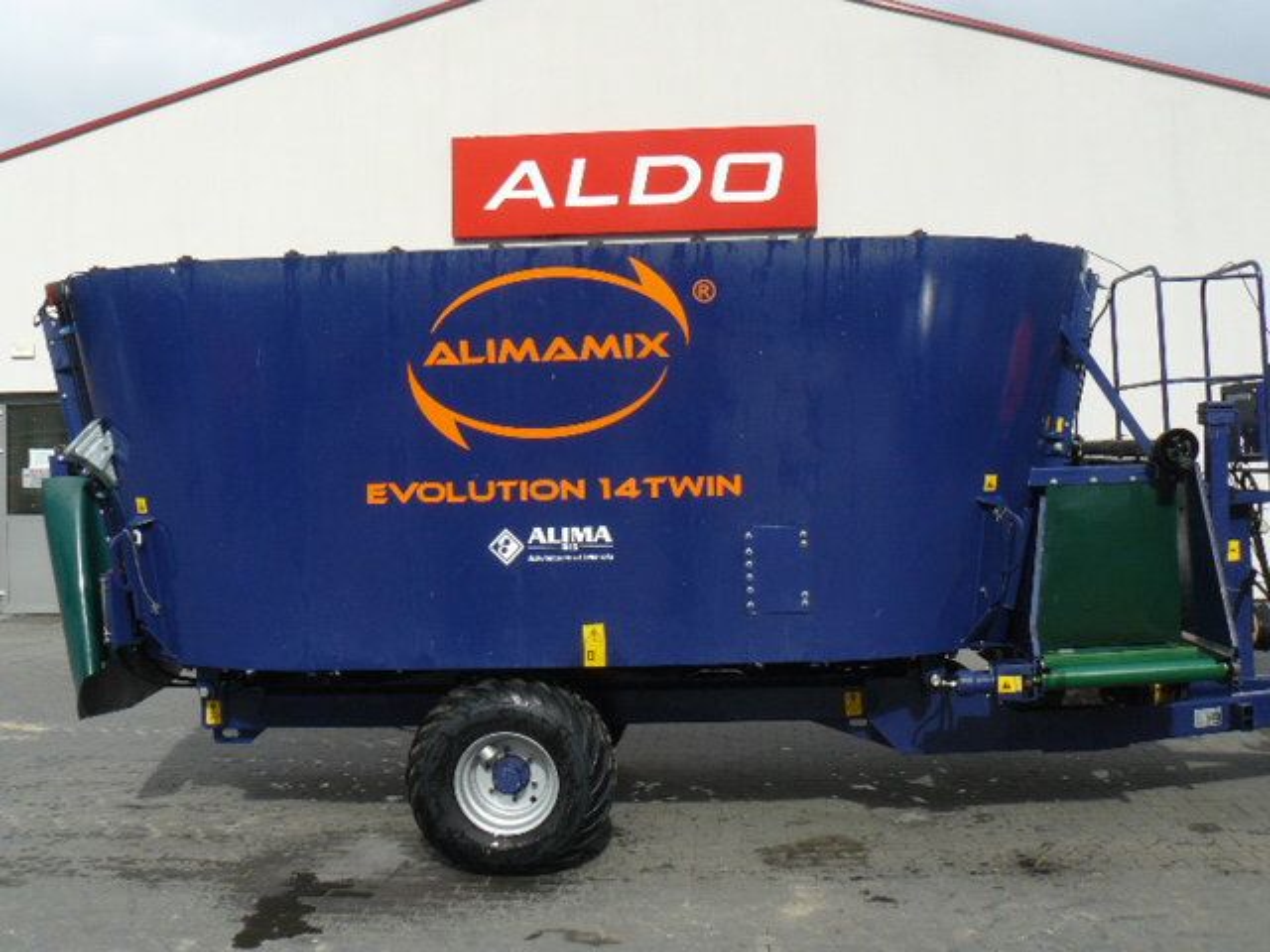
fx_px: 1321
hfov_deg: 51.4
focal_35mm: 36
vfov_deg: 39.7
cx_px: 635
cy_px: 476
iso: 100
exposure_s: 1/320
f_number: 5.6
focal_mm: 6
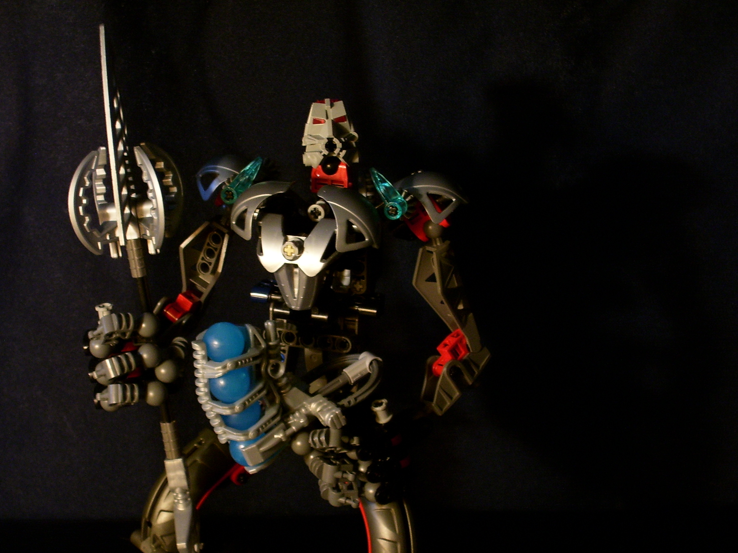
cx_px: 343
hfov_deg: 22.3
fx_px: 1876
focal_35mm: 88
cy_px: 292
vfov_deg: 16.8
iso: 160
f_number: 4.1
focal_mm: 13.5
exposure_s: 1/8
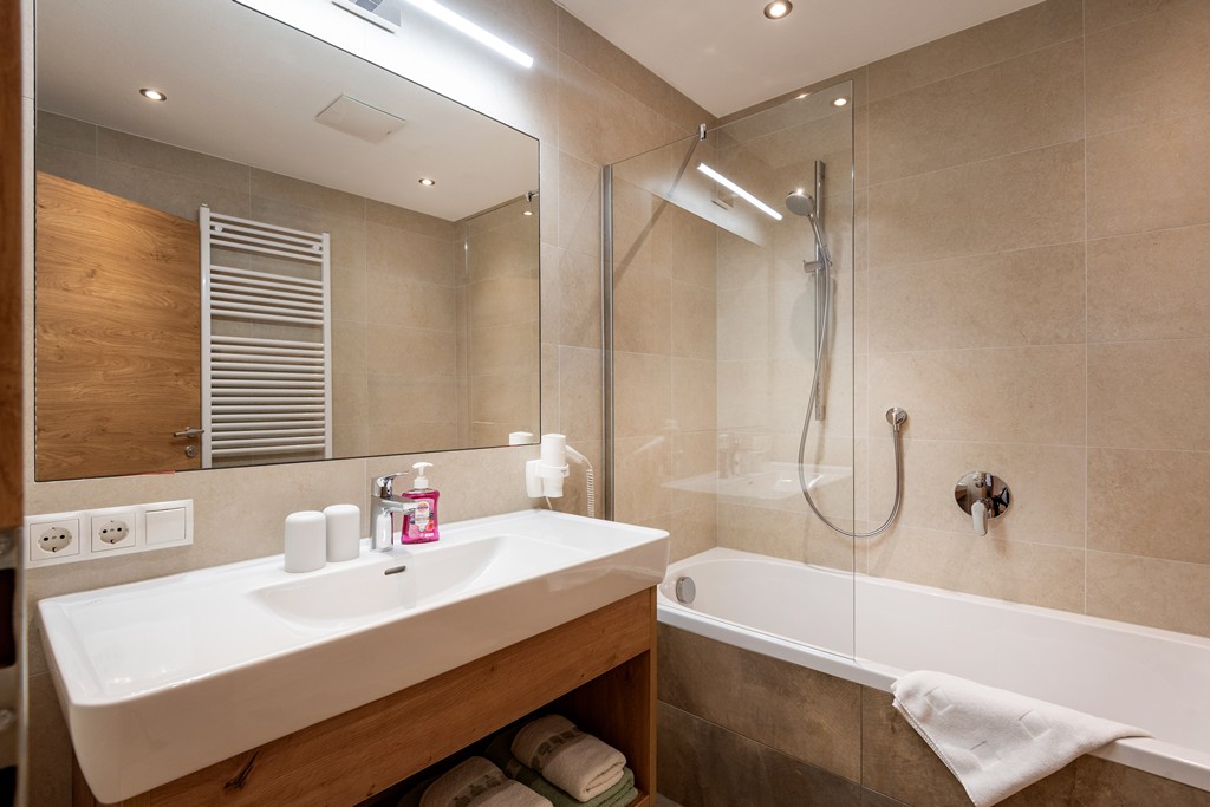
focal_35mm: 16
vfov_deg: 73.8
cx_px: 605
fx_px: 538
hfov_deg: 96.7
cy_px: 404
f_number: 9
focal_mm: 16
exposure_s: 1/13
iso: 320
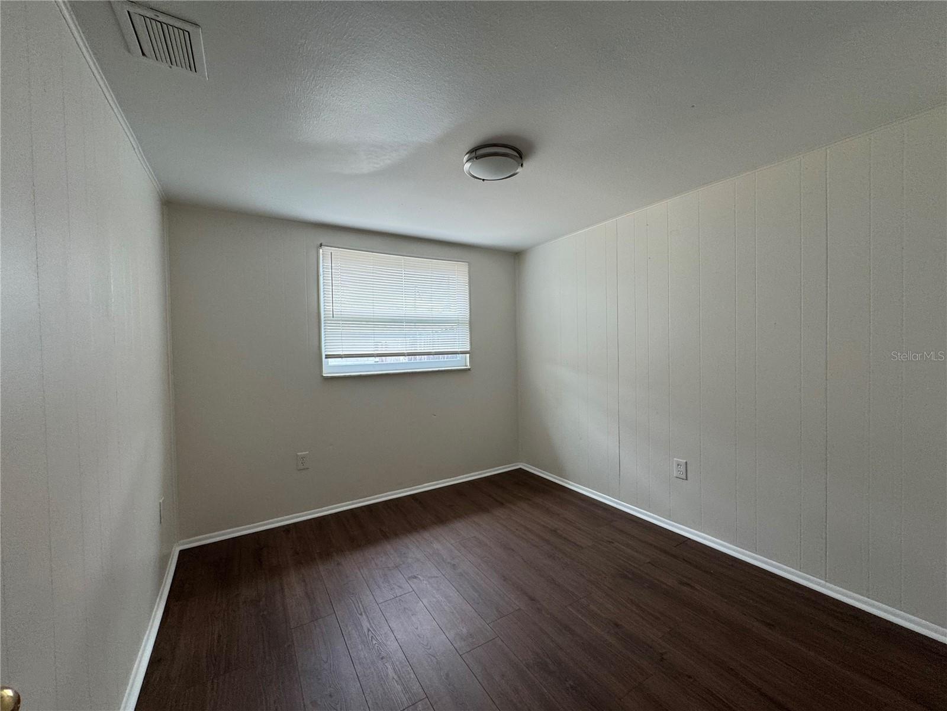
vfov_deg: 85.7
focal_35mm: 14
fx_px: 383
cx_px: 474
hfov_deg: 102.1
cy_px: 356
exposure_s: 1/120
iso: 125
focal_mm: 2.22
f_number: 2.2
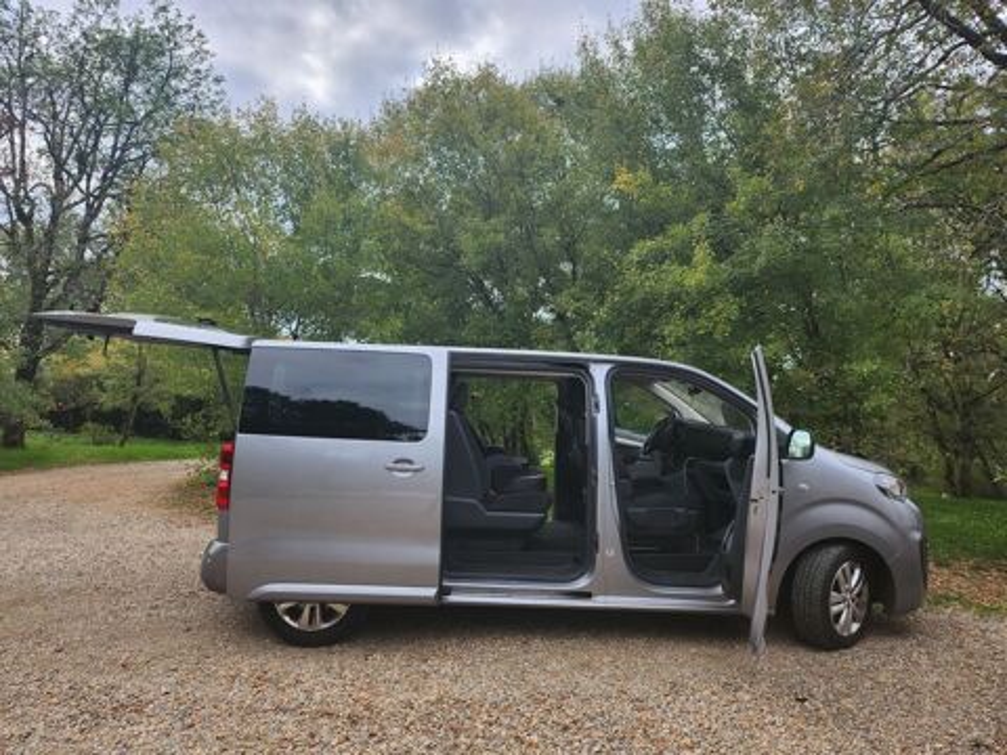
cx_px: 504
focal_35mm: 24
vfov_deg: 56.8
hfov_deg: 71.6
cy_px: 378
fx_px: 698
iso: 50
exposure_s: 1/876
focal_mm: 5
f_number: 1.8
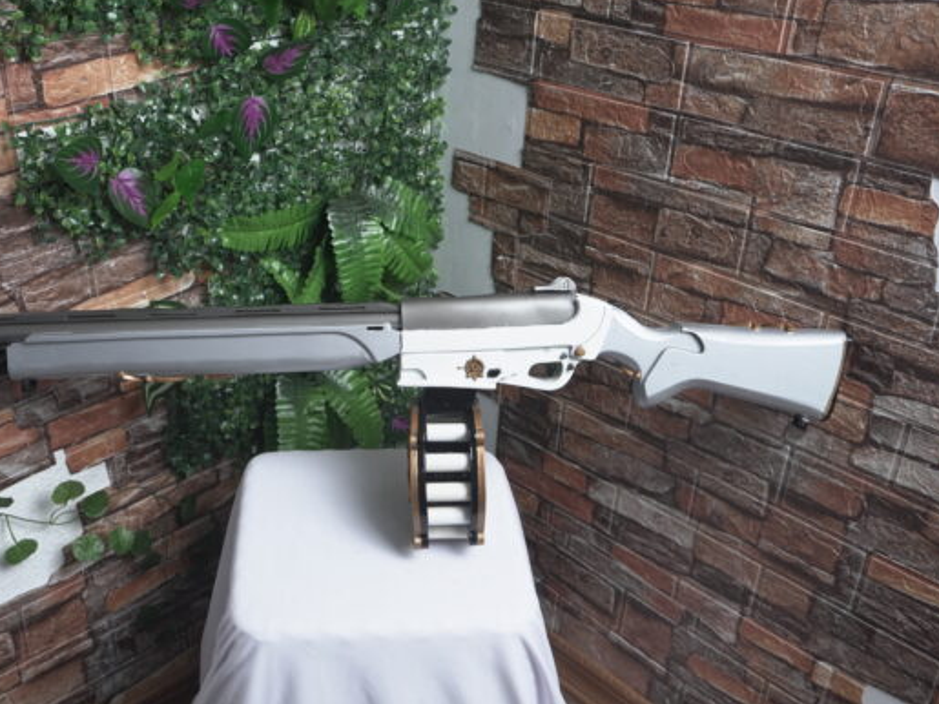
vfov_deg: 38.6
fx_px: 1003
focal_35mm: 37
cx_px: 430
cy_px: 341
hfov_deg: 50.1
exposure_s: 1/50
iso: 500
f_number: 4.5
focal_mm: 22
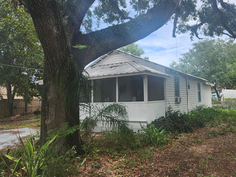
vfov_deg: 49.7
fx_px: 191
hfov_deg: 63.2
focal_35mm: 28
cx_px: 134
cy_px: 82
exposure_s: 1/650
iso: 25
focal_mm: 5.54
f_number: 1.8
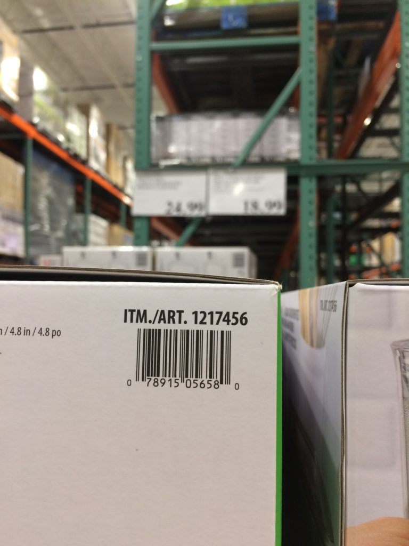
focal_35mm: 29
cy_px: 273
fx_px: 457
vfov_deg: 61.7
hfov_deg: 48.2
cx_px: 204
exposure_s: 1/30
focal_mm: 4.15
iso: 100
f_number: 2.2
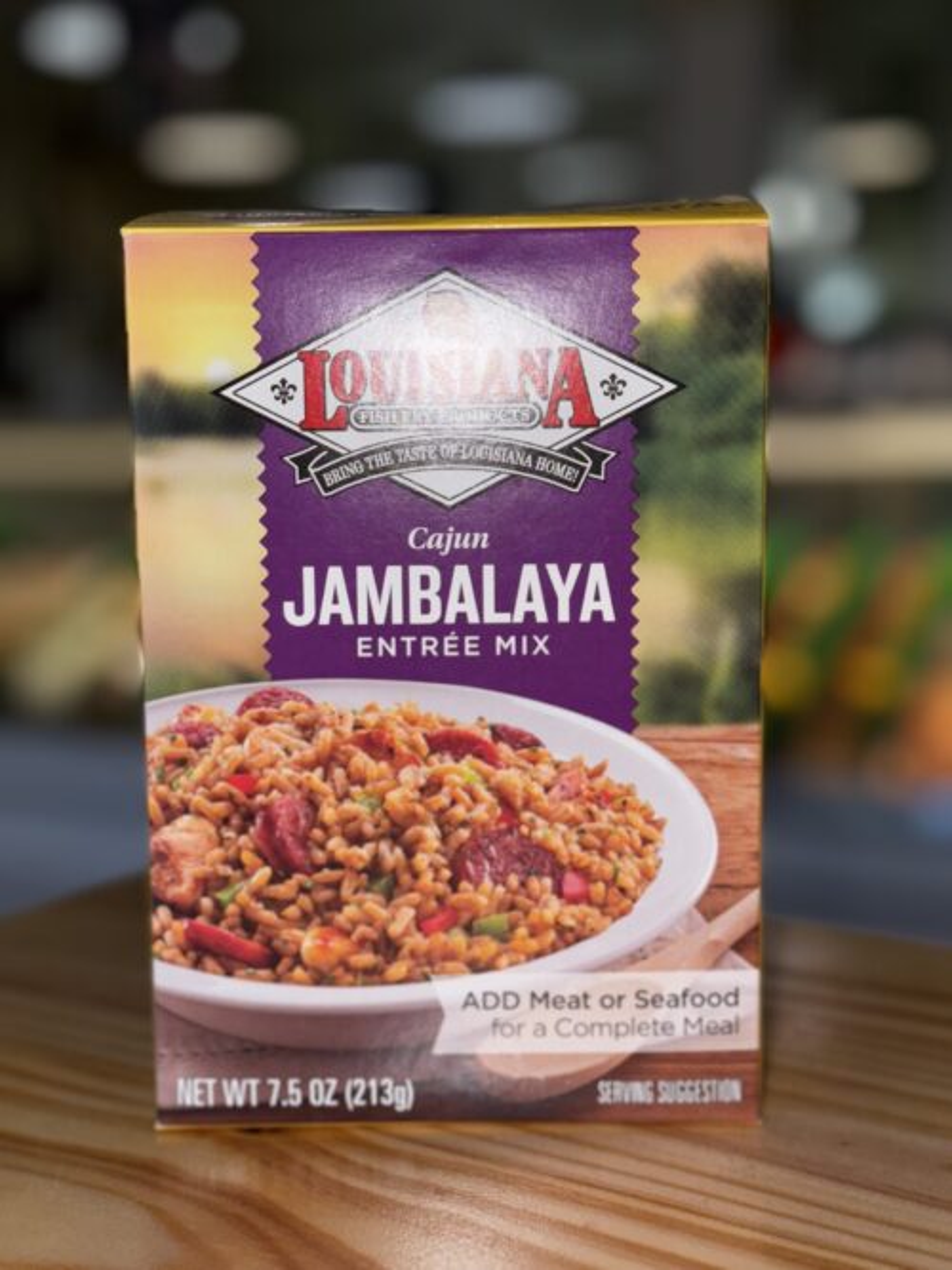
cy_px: 635
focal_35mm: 48
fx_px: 1761
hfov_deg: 30.3
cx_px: 476
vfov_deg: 39.7
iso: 50
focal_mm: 6.76
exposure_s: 1/615
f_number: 1.78
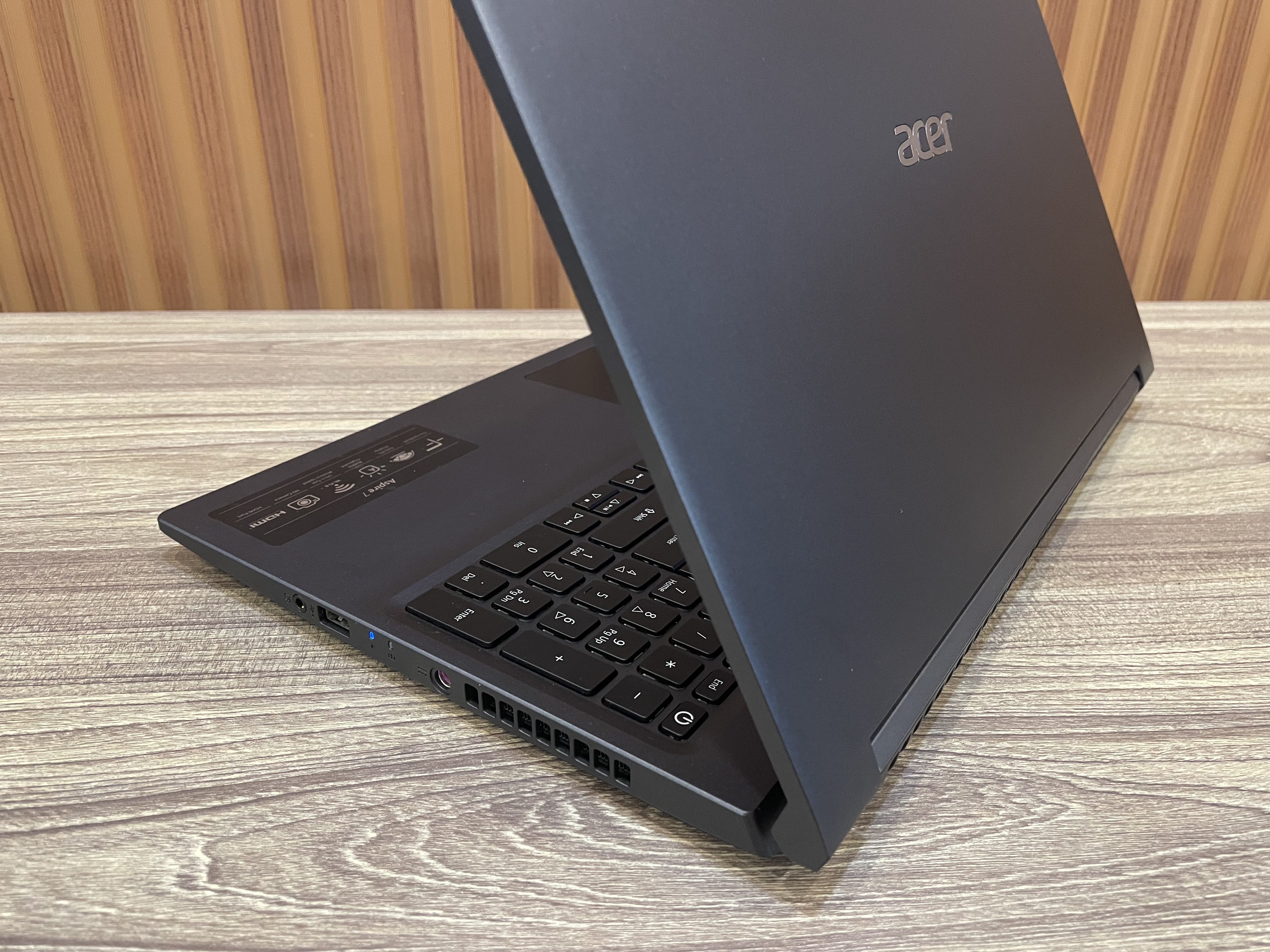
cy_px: 476
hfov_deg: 67.3
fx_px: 954
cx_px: 635
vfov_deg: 53.1
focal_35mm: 26
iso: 320
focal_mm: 4.2
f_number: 1.6
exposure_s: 1/50
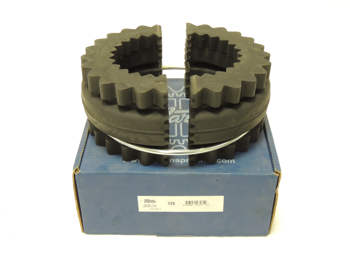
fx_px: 475
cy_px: 132
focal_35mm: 47
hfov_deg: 40.4
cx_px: 175
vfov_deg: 30.9
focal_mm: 8.3
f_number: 3.5
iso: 450
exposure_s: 1/13
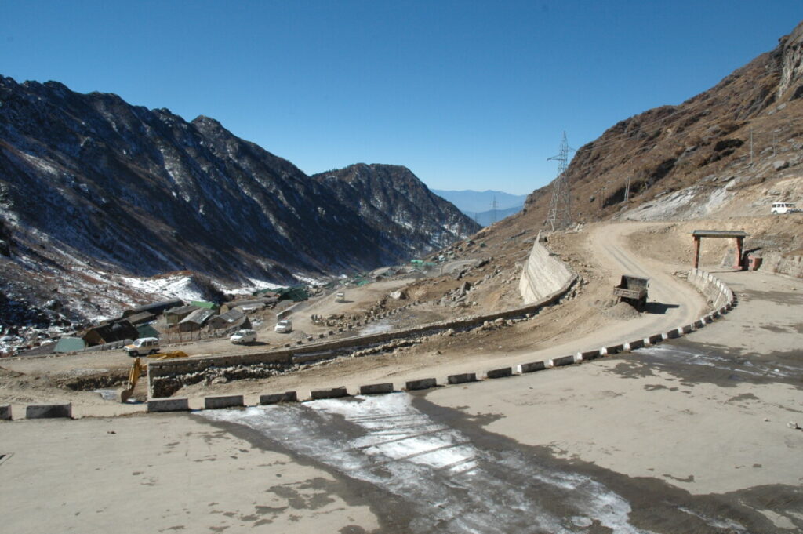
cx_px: 402
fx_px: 602
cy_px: 267
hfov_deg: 67.4
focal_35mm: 27
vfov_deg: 47.9
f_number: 10
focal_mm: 18
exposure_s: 1/400
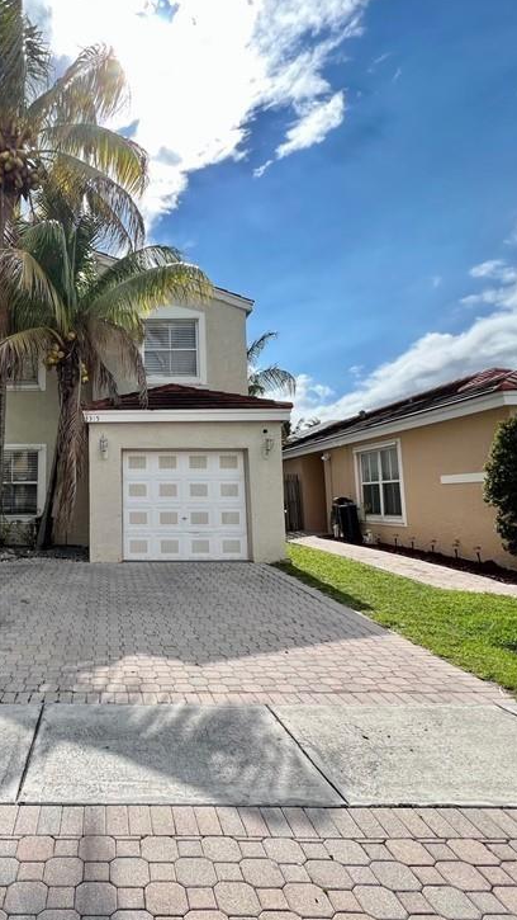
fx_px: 487
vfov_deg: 86.6
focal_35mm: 20
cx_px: 98
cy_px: 442
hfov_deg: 52.0
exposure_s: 1/1672
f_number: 1.8
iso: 32
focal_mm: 1.57
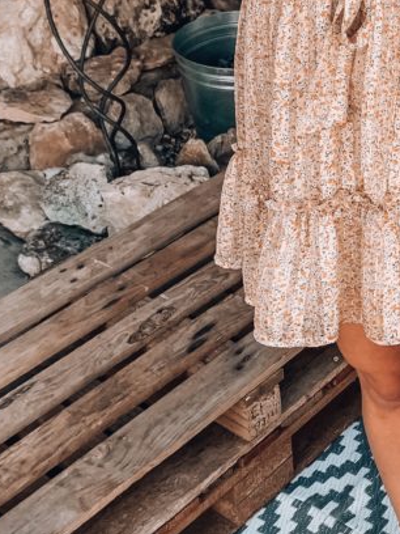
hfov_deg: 21.0
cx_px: 384
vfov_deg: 28.3
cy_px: 171
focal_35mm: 68
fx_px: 1048
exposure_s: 1/350
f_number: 1.8
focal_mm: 4.25
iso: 25
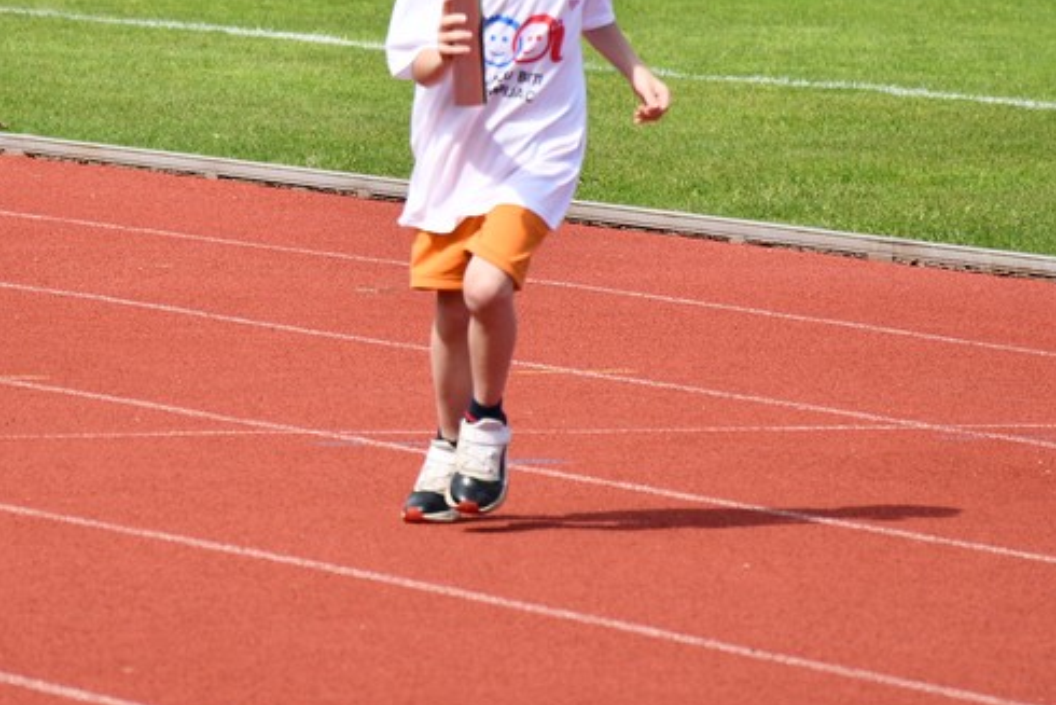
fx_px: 12880
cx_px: 272
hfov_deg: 4.7
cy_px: 92
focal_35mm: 439
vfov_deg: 3.1
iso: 280
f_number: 5.6
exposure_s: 1/1000
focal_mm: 140
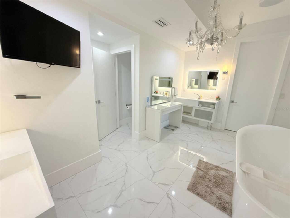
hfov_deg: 102.1
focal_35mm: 14
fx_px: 117
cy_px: 109
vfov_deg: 85.7
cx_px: 145
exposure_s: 1/120
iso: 125
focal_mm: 2.22
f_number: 2.2
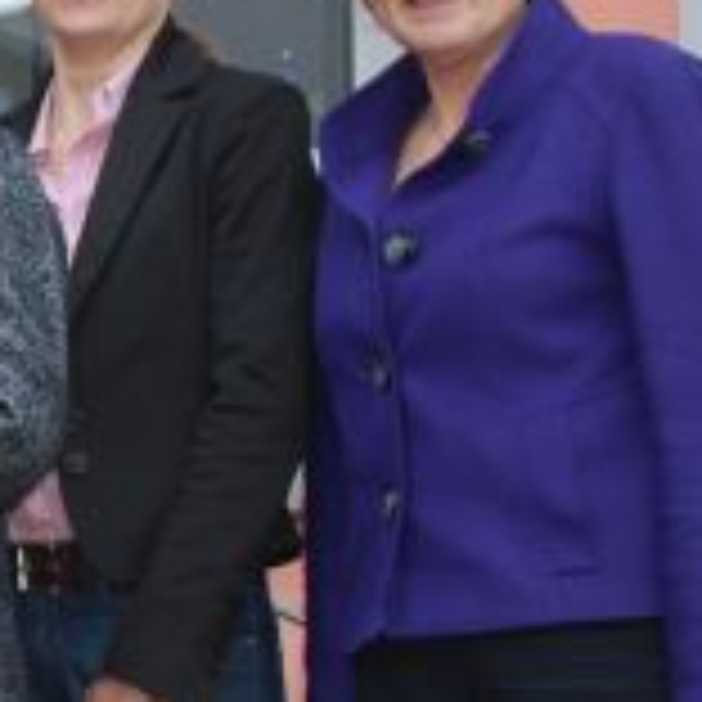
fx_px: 3602
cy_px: 454
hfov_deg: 10.4
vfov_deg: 11.1
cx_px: -580
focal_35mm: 157
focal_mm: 24
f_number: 4.2
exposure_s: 1/80
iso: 200
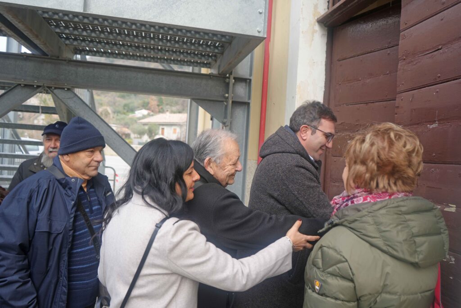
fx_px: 359
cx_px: 230
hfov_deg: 65.5
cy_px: 154
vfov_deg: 46.4
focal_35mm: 28
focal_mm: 28
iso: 125
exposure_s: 1/160
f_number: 4
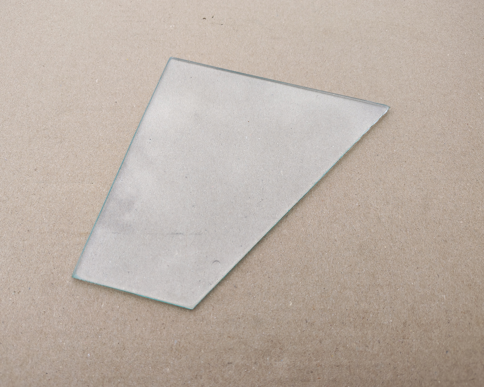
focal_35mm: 26
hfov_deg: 65.9
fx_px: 372
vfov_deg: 54.9
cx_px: 223
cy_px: 188
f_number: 1.8
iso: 100
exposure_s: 1/805
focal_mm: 5.56
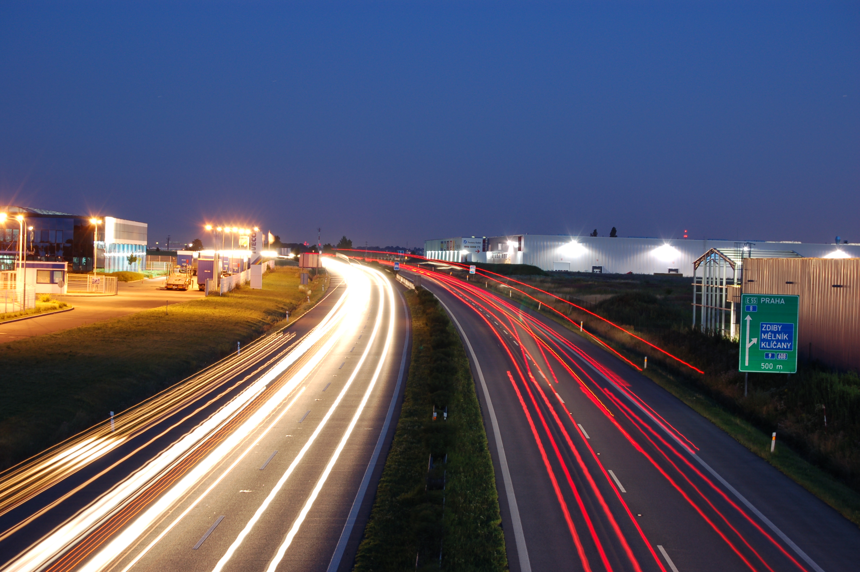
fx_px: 1969
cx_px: 430
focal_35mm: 82
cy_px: 286
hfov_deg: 24.6
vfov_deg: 16.5
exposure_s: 30
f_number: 10
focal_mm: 55
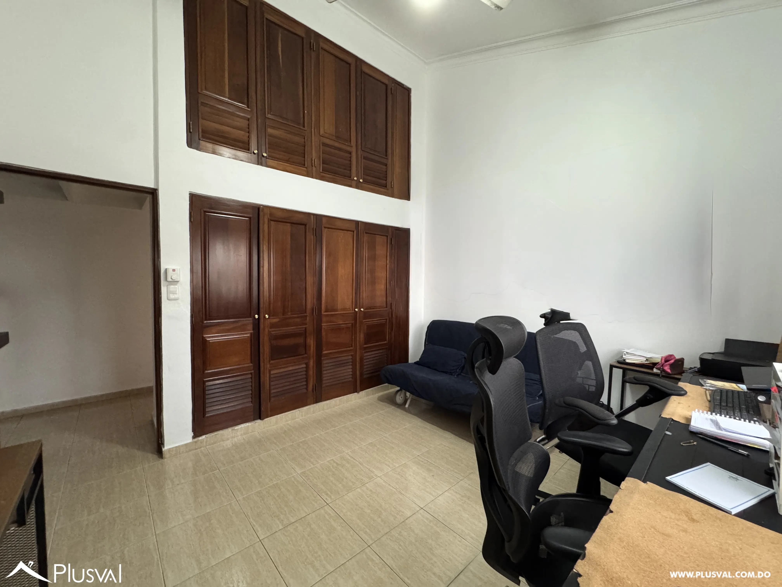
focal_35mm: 14
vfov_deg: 85.7
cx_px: 391
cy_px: 294
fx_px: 316
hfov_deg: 102.1
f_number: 2.2
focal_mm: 2.22
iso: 800
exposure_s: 1/60
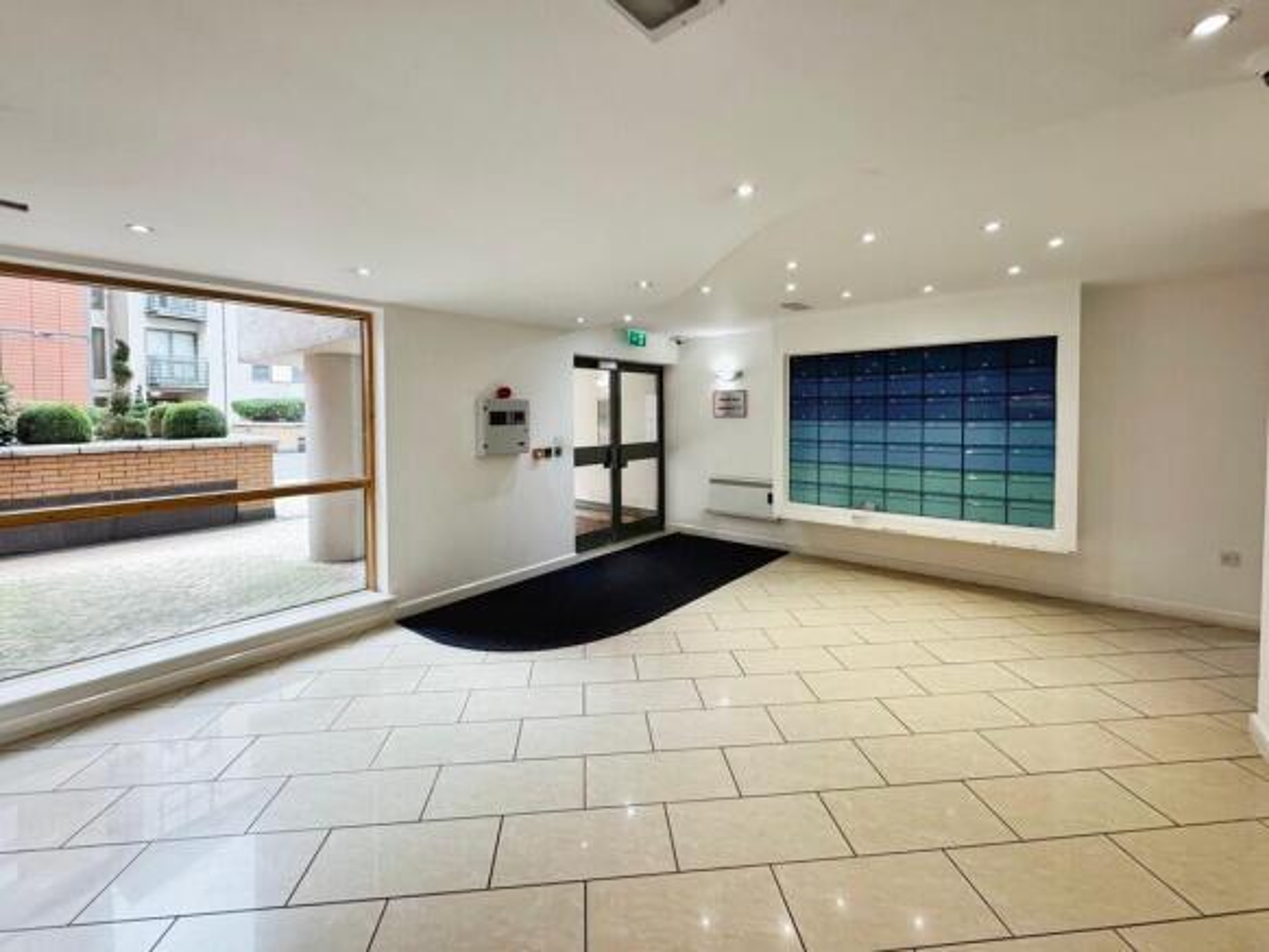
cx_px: 634
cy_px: 476
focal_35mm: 14
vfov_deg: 85.7
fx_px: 513
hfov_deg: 102.0
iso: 200
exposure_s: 1/100
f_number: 2.2
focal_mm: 2.22
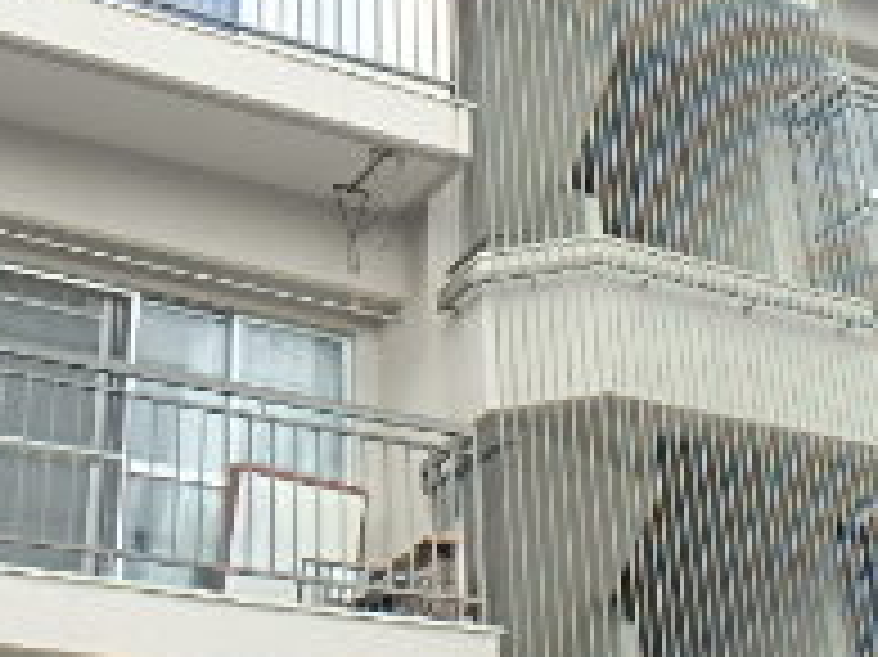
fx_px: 1749
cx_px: 491
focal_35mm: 69
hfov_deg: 28.2
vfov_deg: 21.2
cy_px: 220
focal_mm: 3.7
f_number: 3.5
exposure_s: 1/250
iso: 125
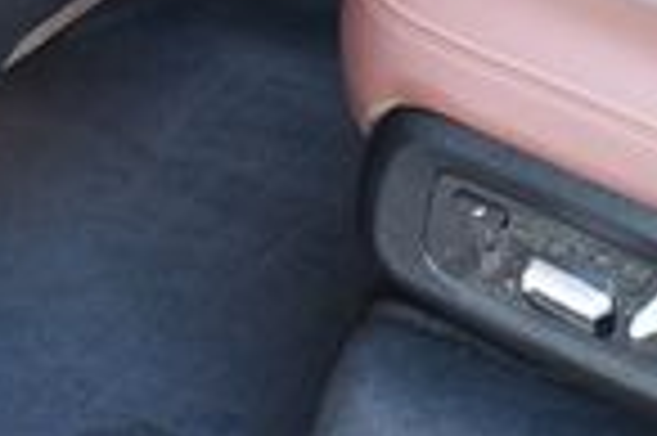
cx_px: 734
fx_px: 2880
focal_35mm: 158
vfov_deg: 8.2
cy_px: -494
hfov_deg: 12.8
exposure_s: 1/125
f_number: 3.5
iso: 800
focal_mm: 18
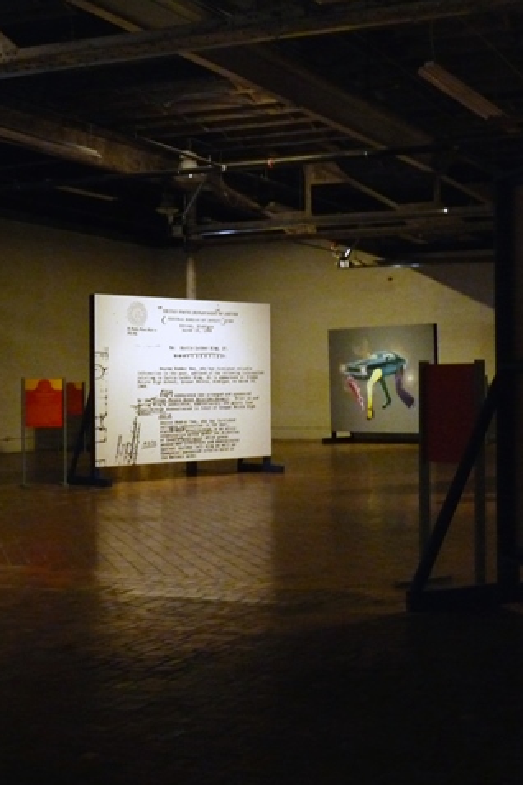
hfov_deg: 25.1
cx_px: 414
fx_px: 1155
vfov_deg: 37.5
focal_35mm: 53
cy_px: 392
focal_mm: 6.8
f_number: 3
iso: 800
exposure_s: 1/13
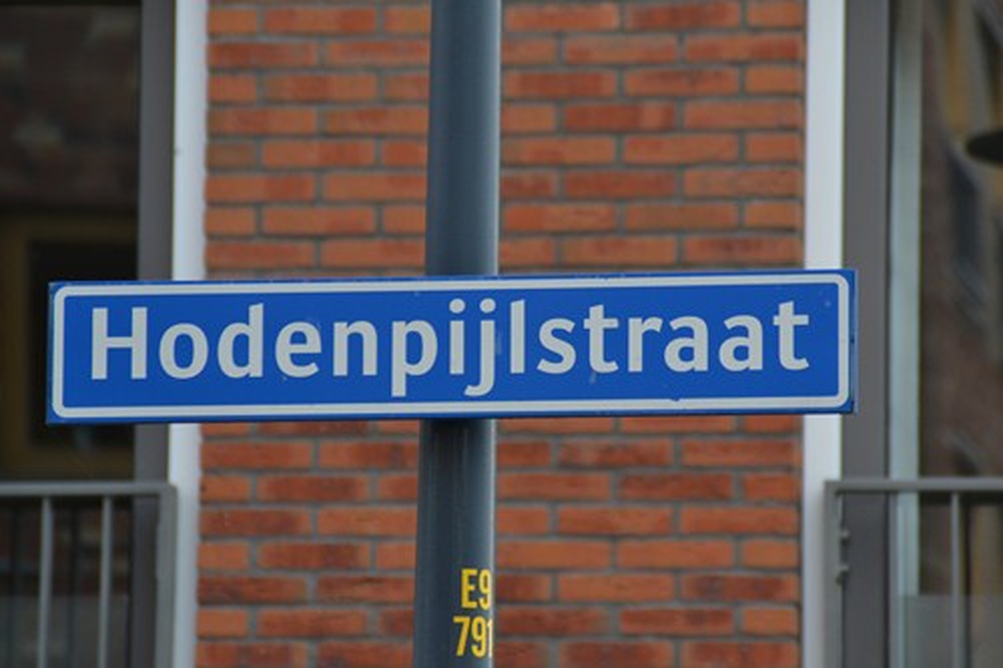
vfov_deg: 4.6
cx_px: 502
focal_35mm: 300
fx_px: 8355
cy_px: 334
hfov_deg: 6.9
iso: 400
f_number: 6.3
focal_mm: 200
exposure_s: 1/500
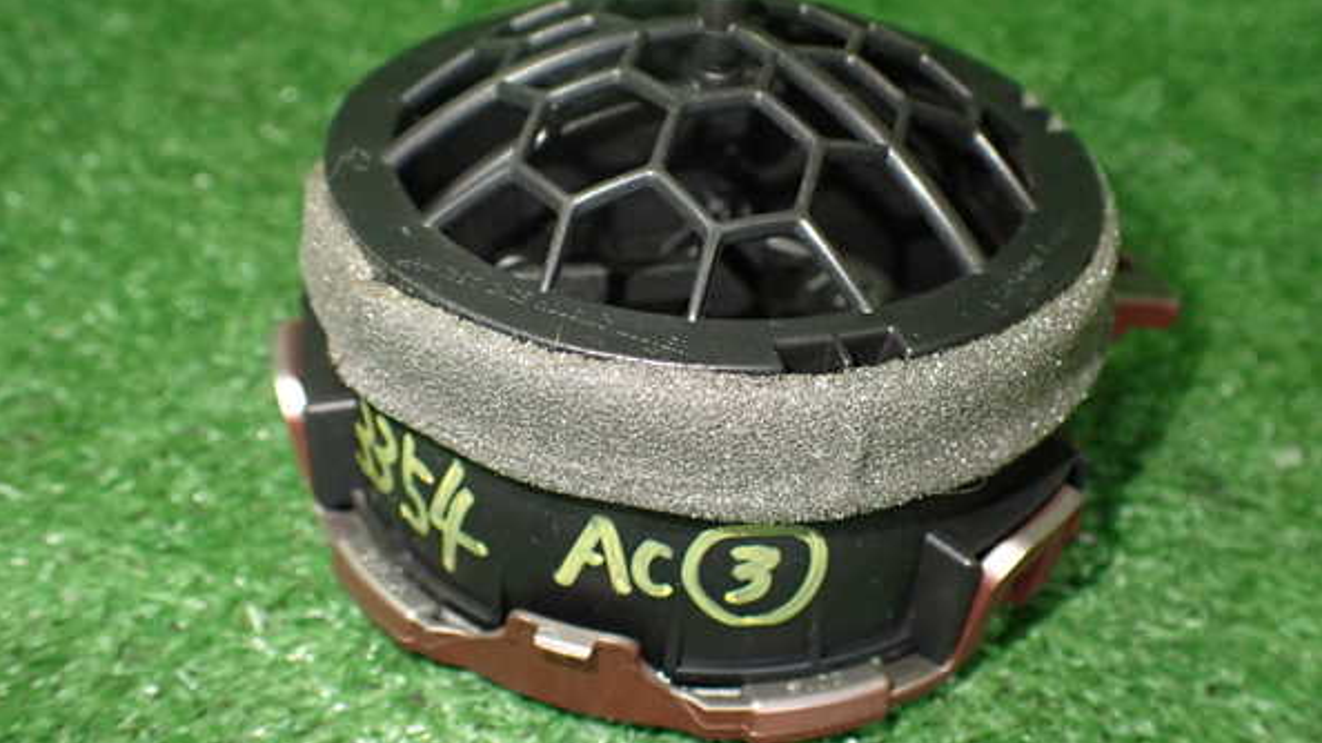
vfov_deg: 35.6
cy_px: 336
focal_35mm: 33
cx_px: 661
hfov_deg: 59.5
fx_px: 1157
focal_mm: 5.4
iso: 800
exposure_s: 1/80
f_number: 2.3
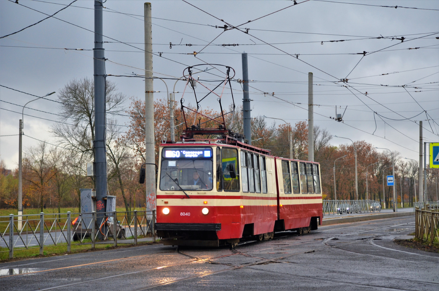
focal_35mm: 102
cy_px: 146
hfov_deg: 20.1
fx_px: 1241
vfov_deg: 13.4
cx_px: 220
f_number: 4.5
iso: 320
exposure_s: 1/80
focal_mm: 68
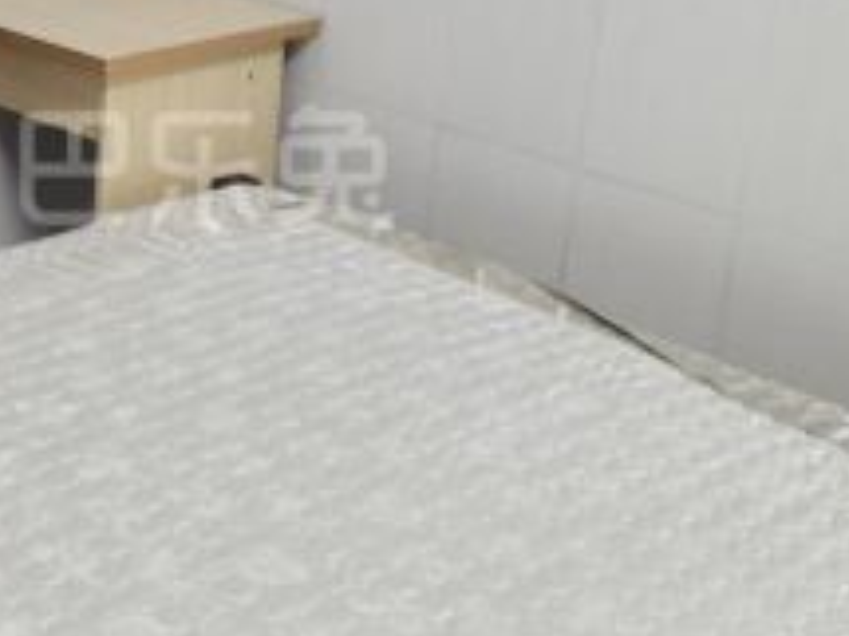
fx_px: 1642
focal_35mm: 67
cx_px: 79
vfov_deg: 21.6
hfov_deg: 27.9
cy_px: 126
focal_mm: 4.4
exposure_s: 1/33.3
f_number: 1.8
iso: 400
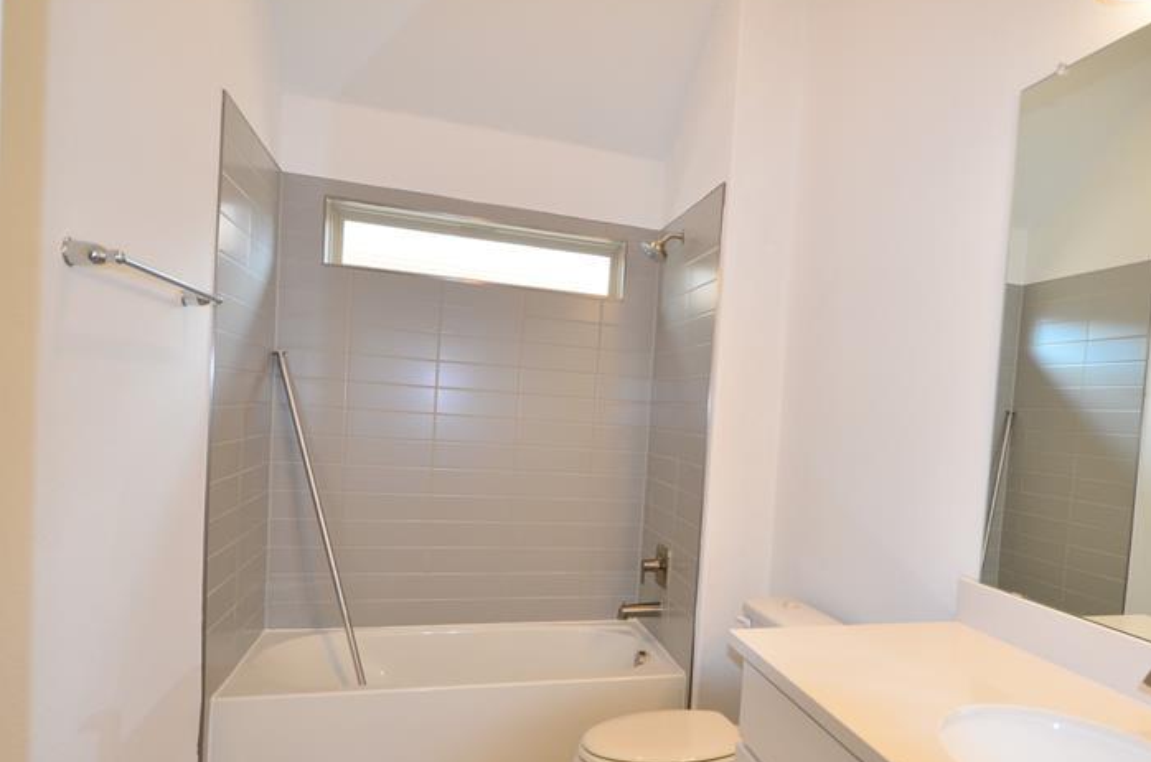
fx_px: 702
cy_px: 430
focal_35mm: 22
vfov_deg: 56.8
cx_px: 684
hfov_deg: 77.9
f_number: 3.5
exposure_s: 1/60
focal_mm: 10
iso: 220
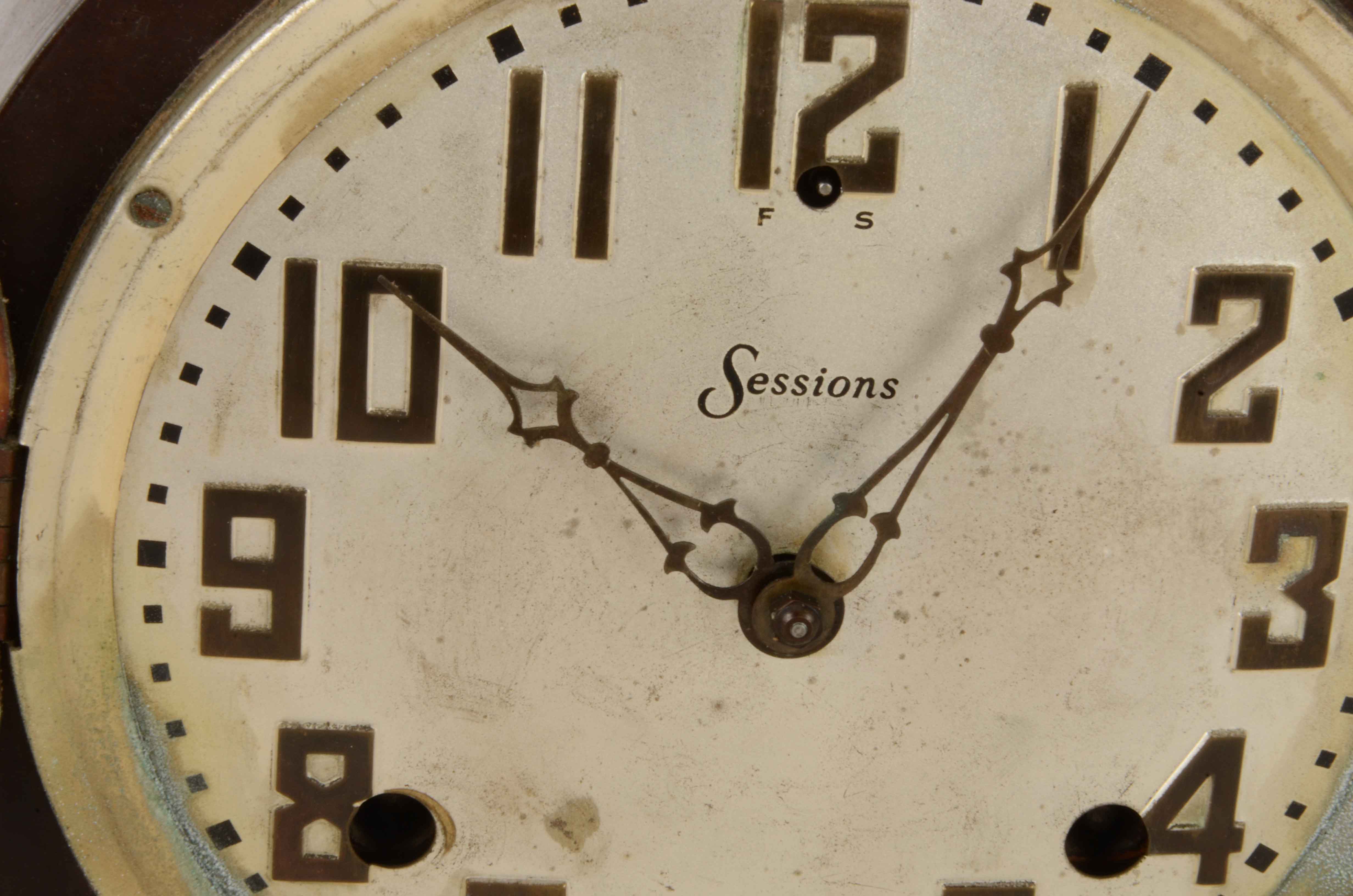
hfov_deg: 17.1
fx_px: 4501
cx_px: 676
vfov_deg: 11.4
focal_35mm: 120
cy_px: 448
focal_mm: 80
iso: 250
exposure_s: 1/125
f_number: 36
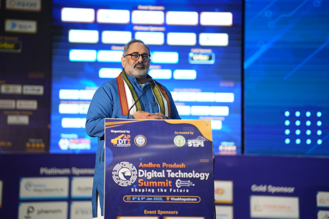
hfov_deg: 23.9
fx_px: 777
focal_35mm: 85
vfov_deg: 16.1
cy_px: 110
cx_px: 164
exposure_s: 1/640
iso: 1250
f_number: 1.4
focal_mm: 85
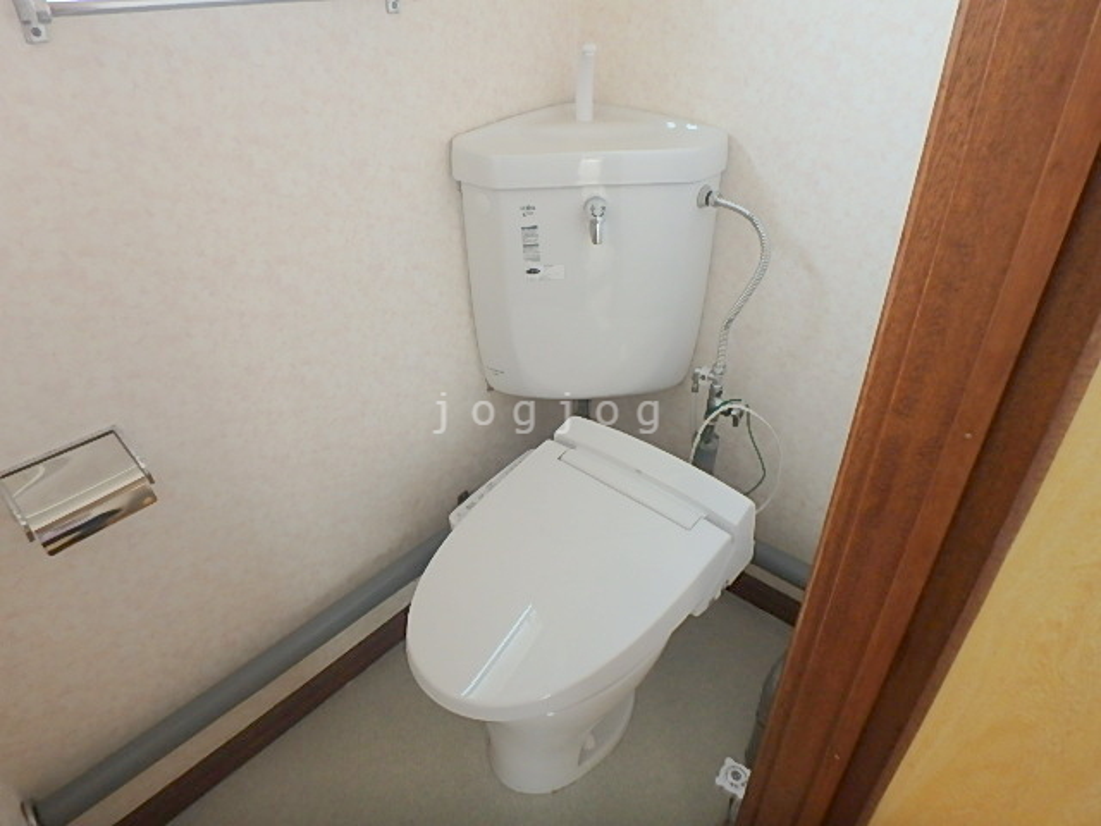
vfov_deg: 63.4
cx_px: 550
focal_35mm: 21
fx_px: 668
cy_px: 413
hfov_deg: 79.0
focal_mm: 3.7
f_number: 3.5
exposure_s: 1/40
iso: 200
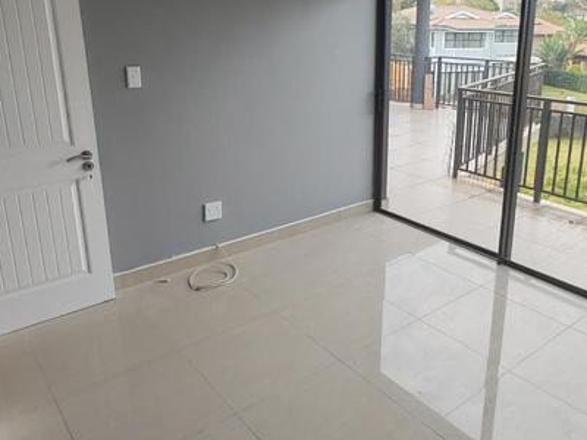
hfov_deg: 56.6
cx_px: 339
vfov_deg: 43.8
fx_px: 543
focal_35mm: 32
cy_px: 166
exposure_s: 1/240
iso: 50
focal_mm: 1.96
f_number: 2.2
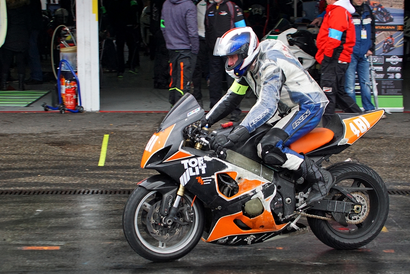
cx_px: 210
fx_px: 1093
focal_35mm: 96
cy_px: 138
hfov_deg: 21.2
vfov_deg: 14.3
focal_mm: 60
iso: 800
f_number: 5
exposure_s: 1/640
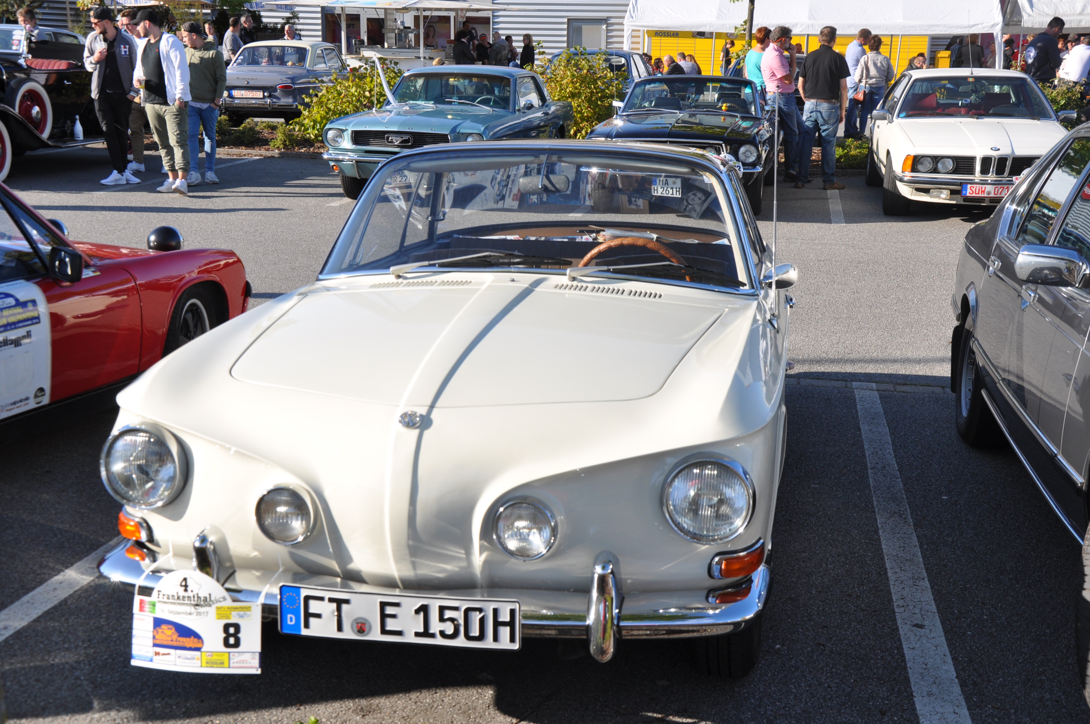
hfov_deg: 43.7
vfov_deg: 29.8
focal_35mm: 45
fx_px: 1361
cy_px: 362
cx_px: 545
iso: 200
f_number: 8
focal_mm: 30
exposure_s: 1/250
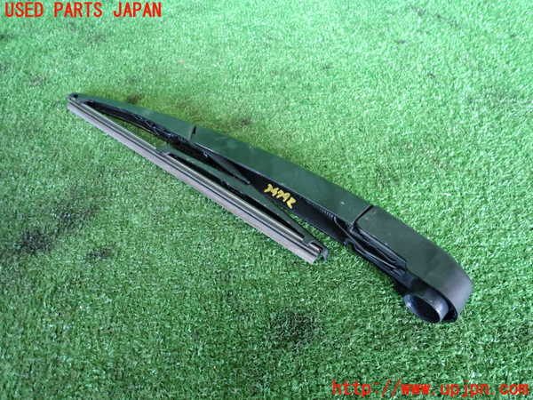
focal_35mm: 25
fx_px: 385
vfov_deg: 54.9
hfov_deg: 69.4
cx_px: 266
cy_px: 200
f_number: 2
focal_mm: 4.5
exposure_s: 1/30
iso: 320
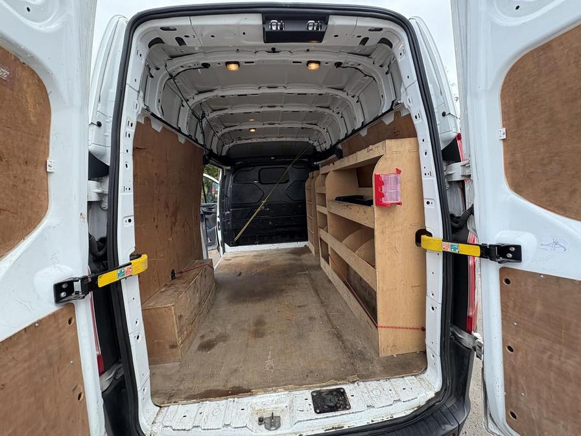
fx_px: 235
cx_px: 290
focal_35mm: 14
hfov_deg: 102.1
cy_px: 218
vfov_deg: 85.7
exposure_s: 1/136
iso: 125
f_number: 2.2
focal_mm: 2.22
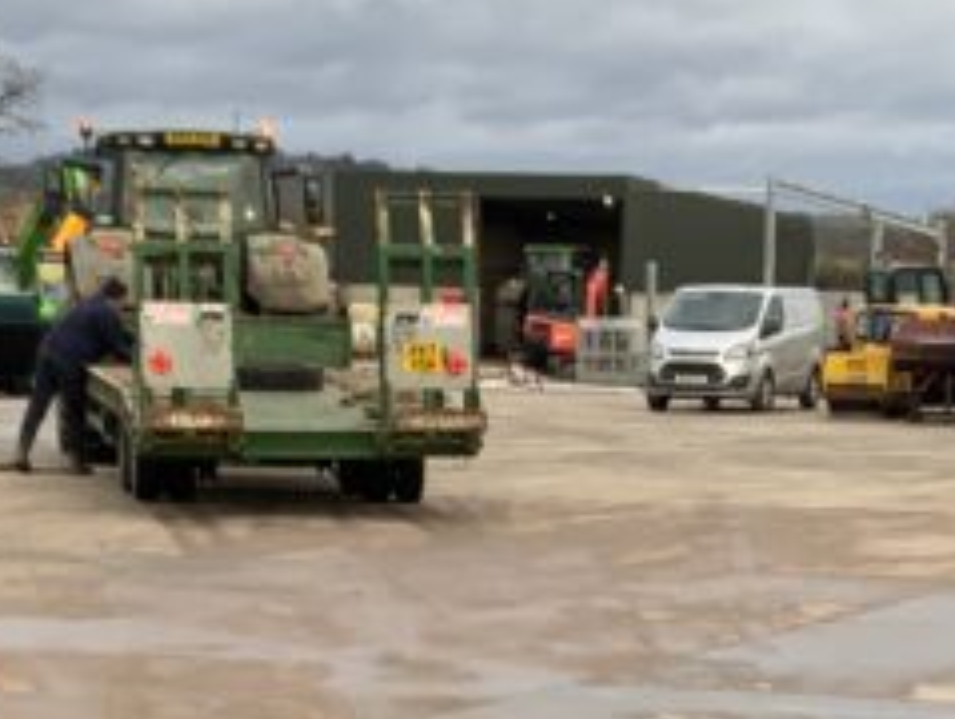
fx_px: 3426
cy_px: 1202
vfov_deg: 11.3
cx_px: 739
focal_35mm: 124
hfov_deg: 15.8
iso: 16
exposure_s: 1/318
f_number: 1.8
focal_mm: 3
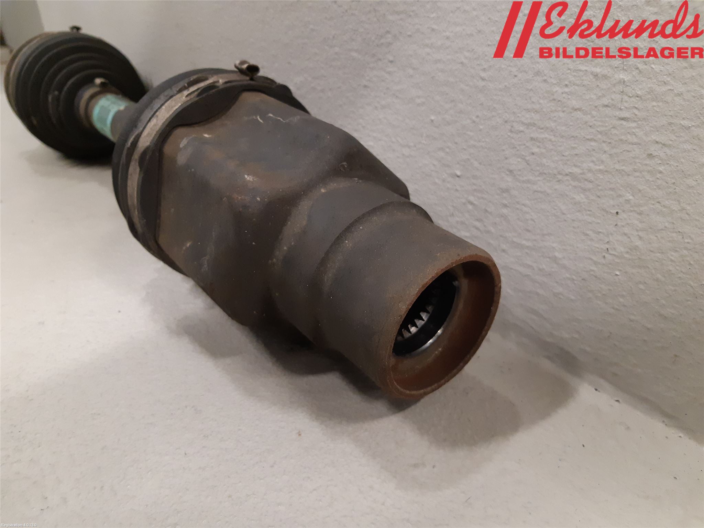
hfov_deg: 67.3
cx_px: 352
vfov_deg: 53.1
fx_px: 529
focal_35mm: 26
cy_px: 264
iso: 250
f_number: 1.7
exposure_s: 1/50
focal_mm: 3.93
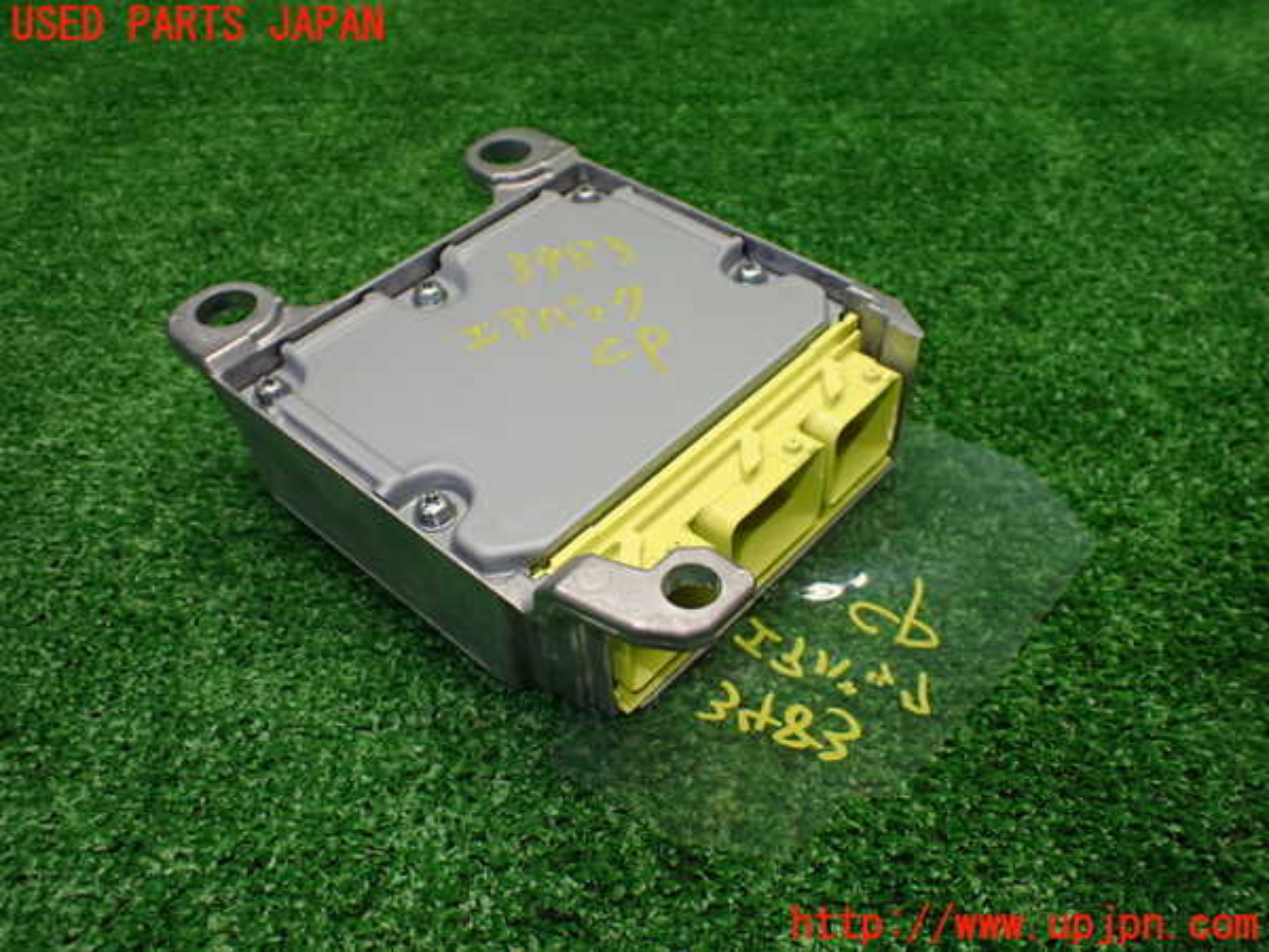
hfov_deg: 60.0
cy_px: 476
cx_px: 634
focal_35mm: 30
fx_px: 1100
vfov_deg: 46.8
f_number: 2.3
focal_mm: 5.4
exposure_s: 1/125
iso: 250
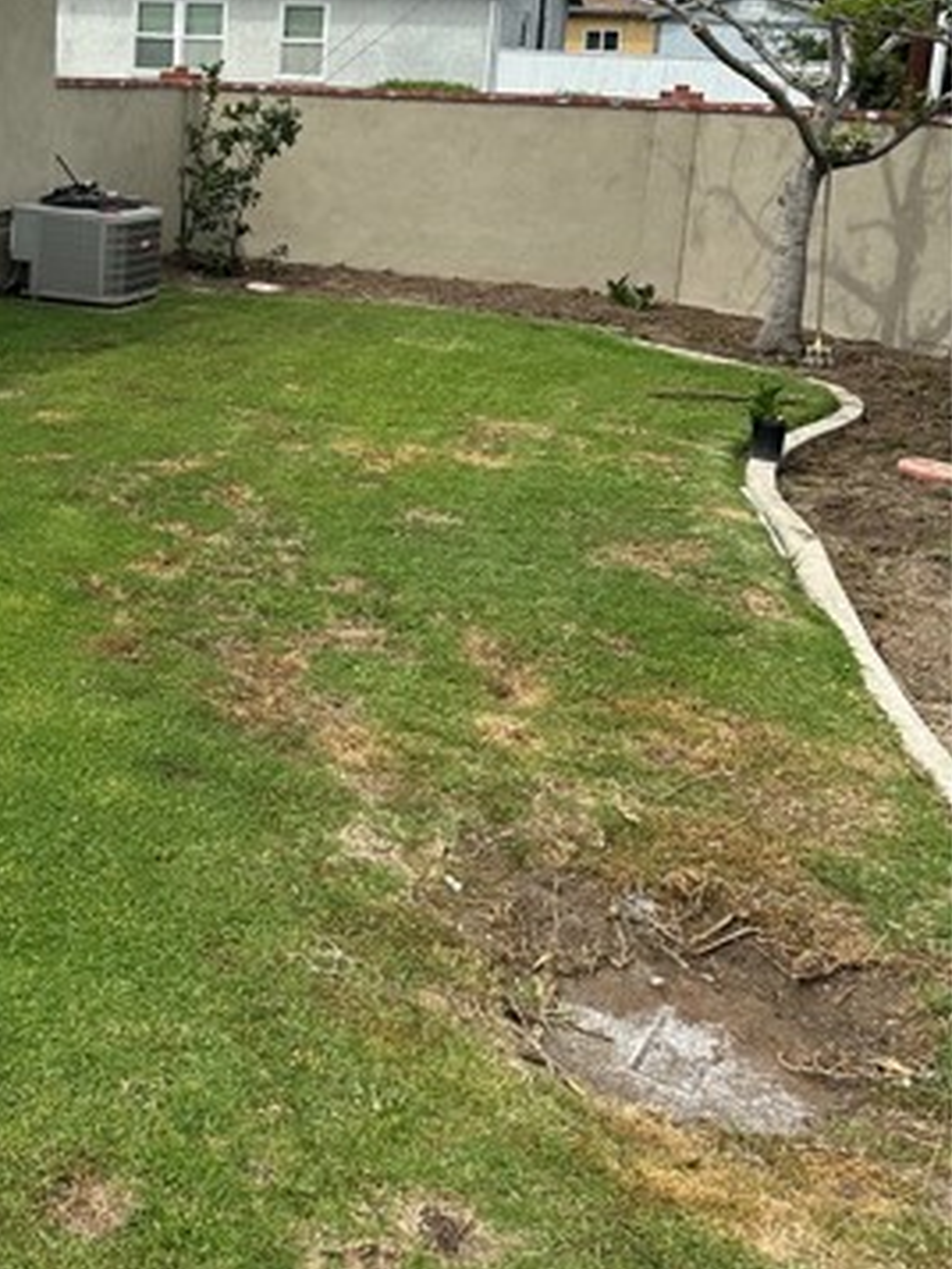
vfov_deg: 42.7
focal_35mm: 43
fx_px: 1576
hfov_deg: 32.1
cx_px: 103
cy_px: 338
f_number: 1.78
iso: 80
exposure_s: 1/5263
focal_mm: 6.86
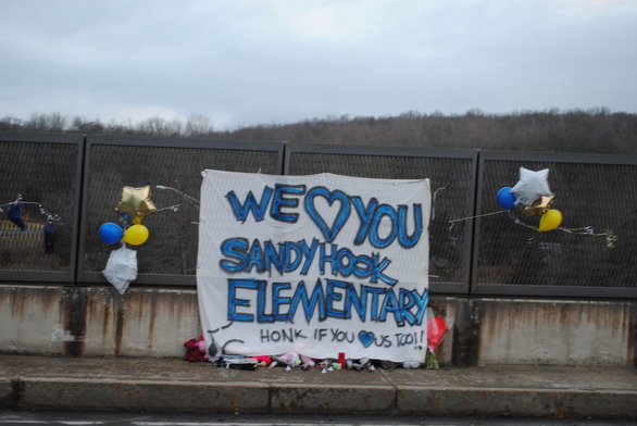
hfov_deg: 33.9
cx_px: 313
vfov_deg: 23.0
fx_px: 1045
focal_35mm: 59
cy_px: 223
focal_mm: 36
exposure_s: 1/40
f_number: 5
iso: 200
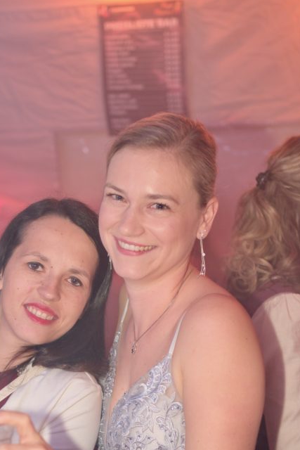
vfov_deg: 27.8
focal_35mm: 72
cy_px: 320
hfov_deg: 18.9
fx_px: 899
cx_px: 122
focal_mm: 30
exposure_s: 1/30
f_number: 1.8
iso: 640
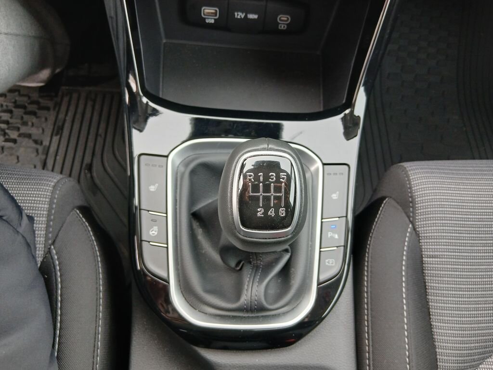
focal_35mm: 26
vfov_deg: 53.1
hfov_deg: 67.3
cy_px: 185
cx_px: 246
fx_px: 370
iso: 125
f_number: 1.8
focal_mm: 3.98
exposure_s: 1/50
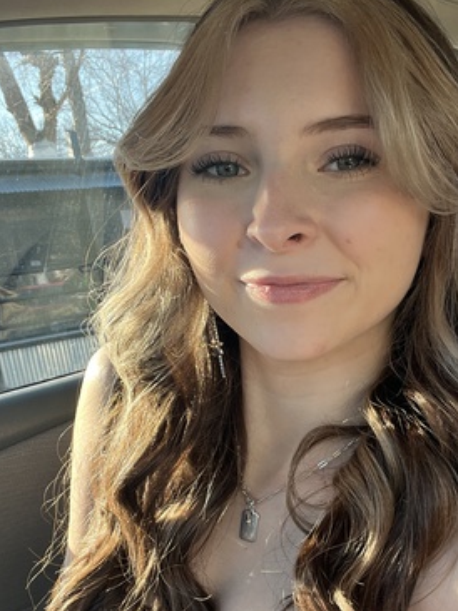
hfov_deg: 35.0
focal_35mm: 41
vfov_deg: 45.4
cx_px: 270
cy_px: 382
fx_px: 724
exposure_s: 1/121
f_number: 2.2
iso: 40
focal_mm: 2.71
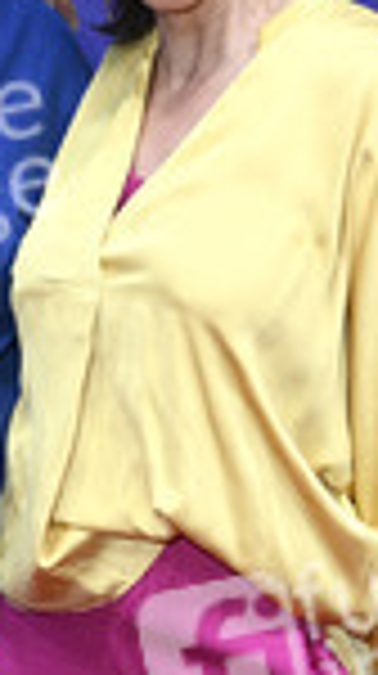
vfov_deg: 20.2
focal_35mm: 106
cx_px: -40
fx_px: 1895
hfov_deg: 11.2
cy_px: 414
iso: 800
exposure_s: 1/200
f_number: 5.6
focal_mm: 38
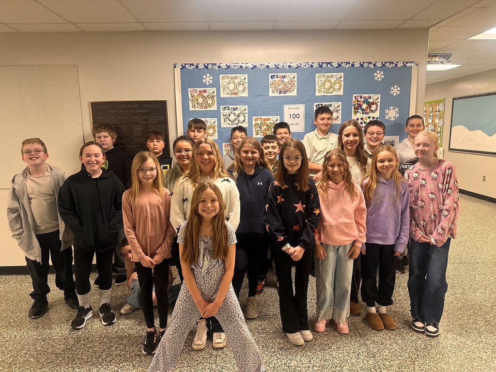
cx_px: 248
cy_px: 186
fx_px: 344
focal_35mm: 24
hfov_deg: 71.6
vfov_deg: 56.8
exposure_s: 1/68
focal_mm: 6.86
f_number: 1.78
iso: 250
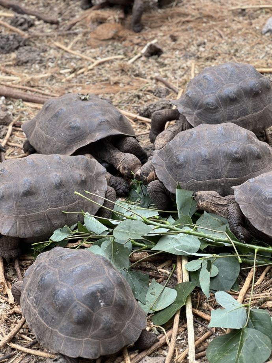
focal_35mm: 77
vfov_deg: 25.3
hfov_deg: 19.1
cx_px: 136
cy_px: 182
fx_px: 807
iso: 40
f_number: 2.8
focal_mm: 9
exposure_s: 1/121
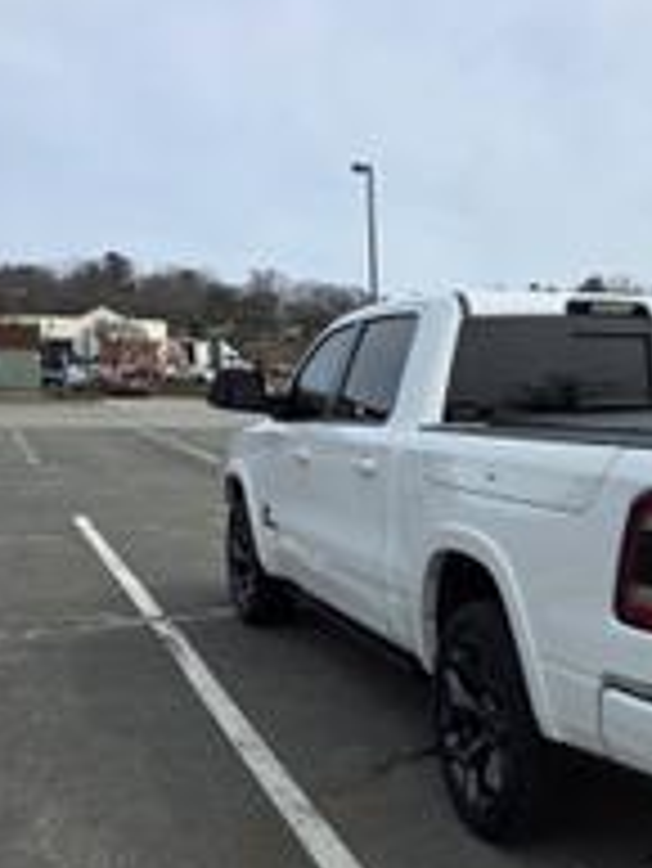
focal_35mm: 45
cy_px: 517
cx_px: 594
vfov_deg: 41.9
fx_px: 1129
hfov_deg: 30.7
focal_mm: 6.25
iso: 80
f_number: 1.7
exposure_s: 1/10000
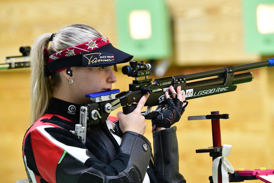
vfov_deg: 3.6
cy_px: 92
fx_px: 2892
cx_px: 137
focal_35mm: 380
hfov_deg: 5.4
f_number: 9
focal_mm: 380
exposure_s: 1/50
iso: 2000
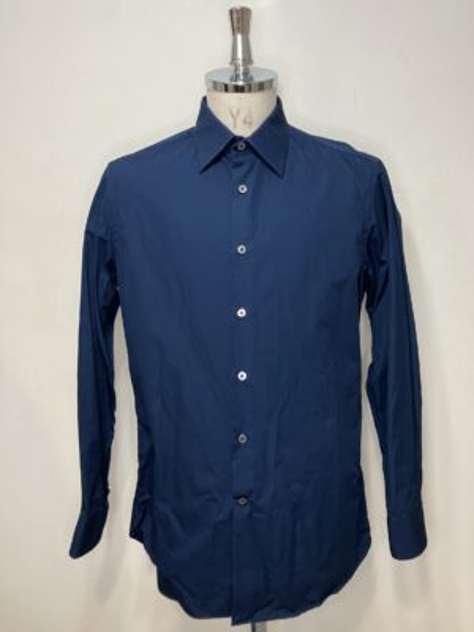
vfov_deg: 63.4
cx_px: 237
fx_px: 511
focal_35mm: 28
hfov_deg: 49.7
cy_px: 316
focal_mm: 3.99
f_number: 1.8
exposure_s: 1/50
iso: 64
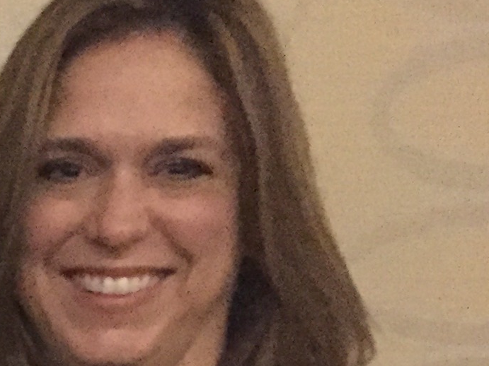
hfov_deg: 12.5
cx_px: -508
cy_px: 715
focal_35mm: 137
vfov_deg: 10.1
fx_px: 1935
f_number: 2.2
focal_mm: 4.15
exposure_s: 1/15
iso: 1600
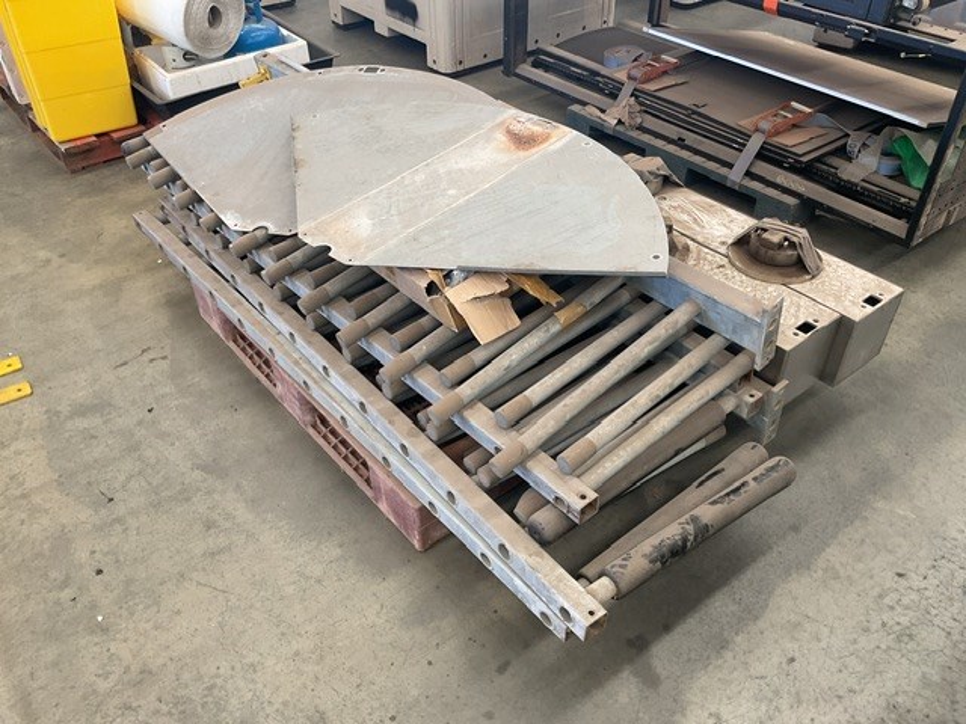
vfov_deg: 48.2
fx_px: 809
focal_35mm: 29
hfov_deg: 61.7
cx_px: 483
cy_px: 362
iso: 50
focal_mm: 3
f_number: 1.8
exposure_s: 1/50
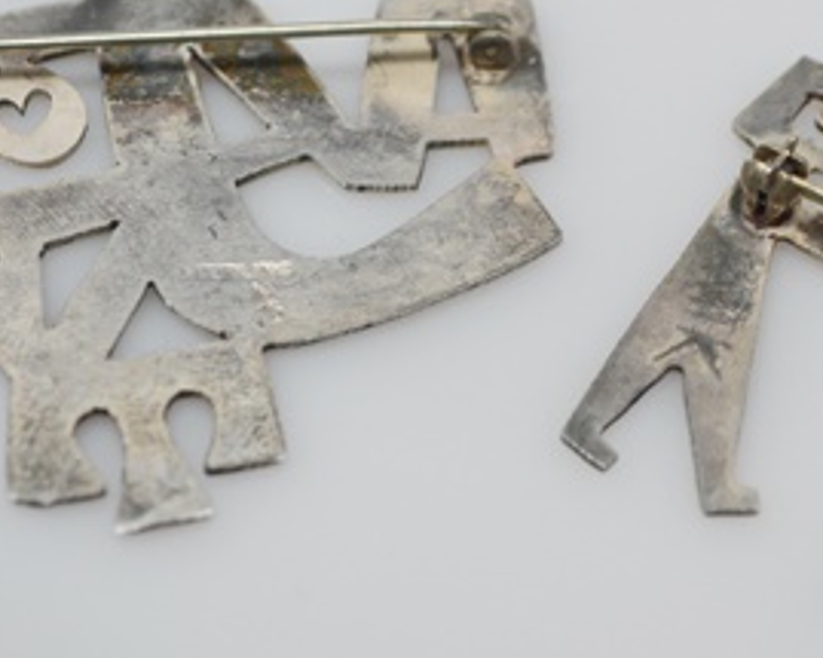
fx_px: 3360
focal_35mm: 138
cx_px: 554
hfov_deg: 13.9
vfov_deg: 11.2
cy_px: 214
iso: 400
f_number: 5.6
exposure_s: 1/125
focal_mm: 44
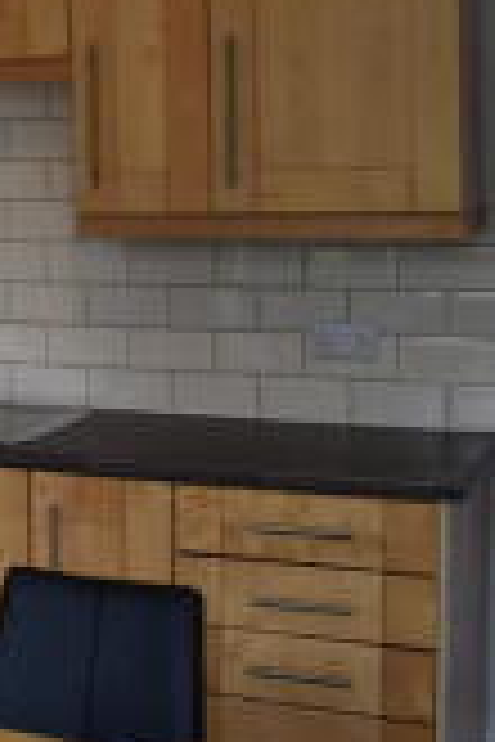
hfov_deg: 14.3
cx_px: -522
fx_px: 1609
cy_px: 218
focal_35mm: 78
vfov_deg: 25.8
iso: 450
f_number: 4
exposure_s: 1/60
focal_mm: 18
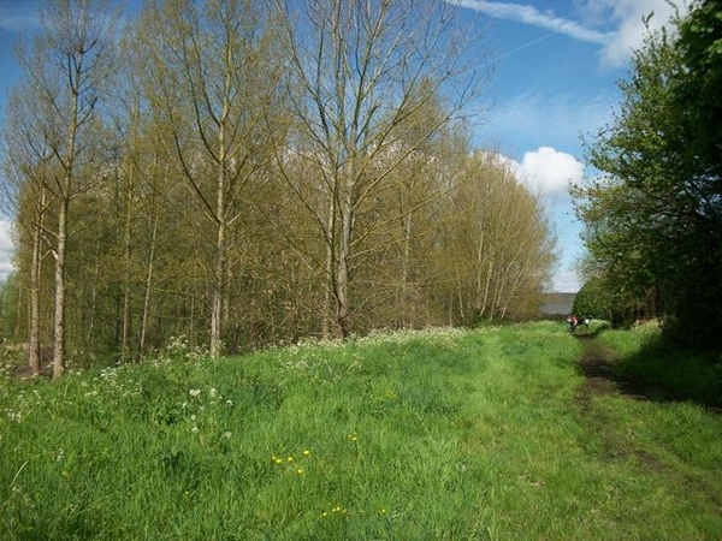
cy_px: 270
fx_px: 667
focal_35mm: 32
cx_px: 361
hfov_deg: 56.8
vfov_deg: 44.2
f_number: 8.8
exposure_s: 1/200
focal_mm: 5.7
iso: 80
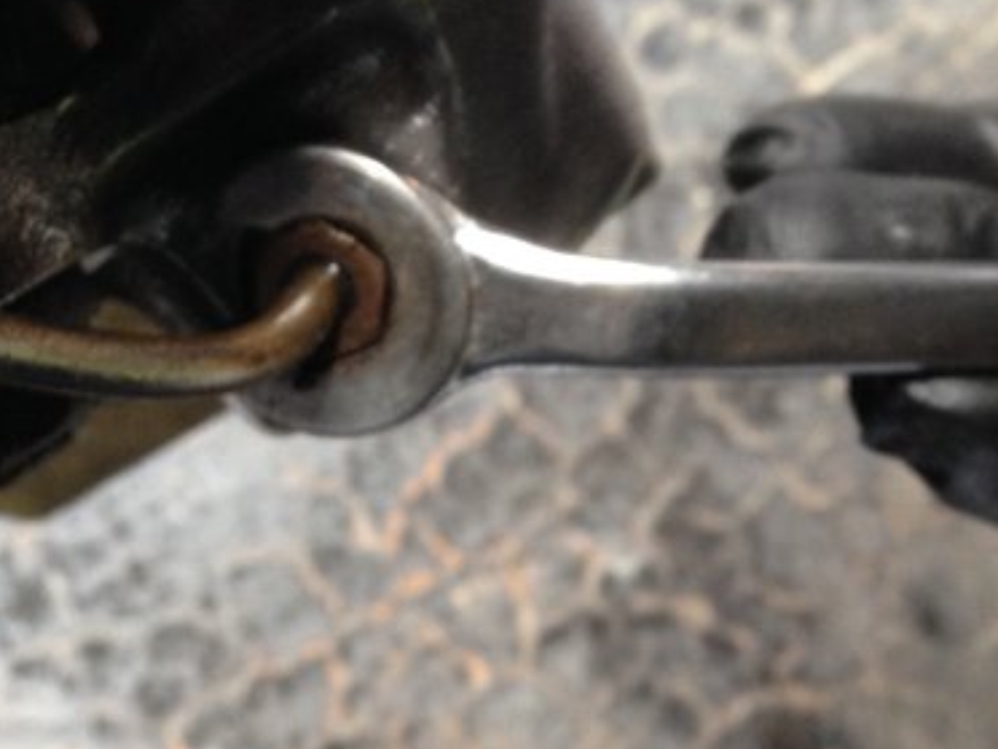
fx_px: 2047
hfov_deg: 27.3
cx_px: 633
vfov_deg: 20.4
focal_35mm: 71
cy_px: 639
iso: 160
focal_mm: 4.12
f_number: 2.4
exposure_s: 1/20
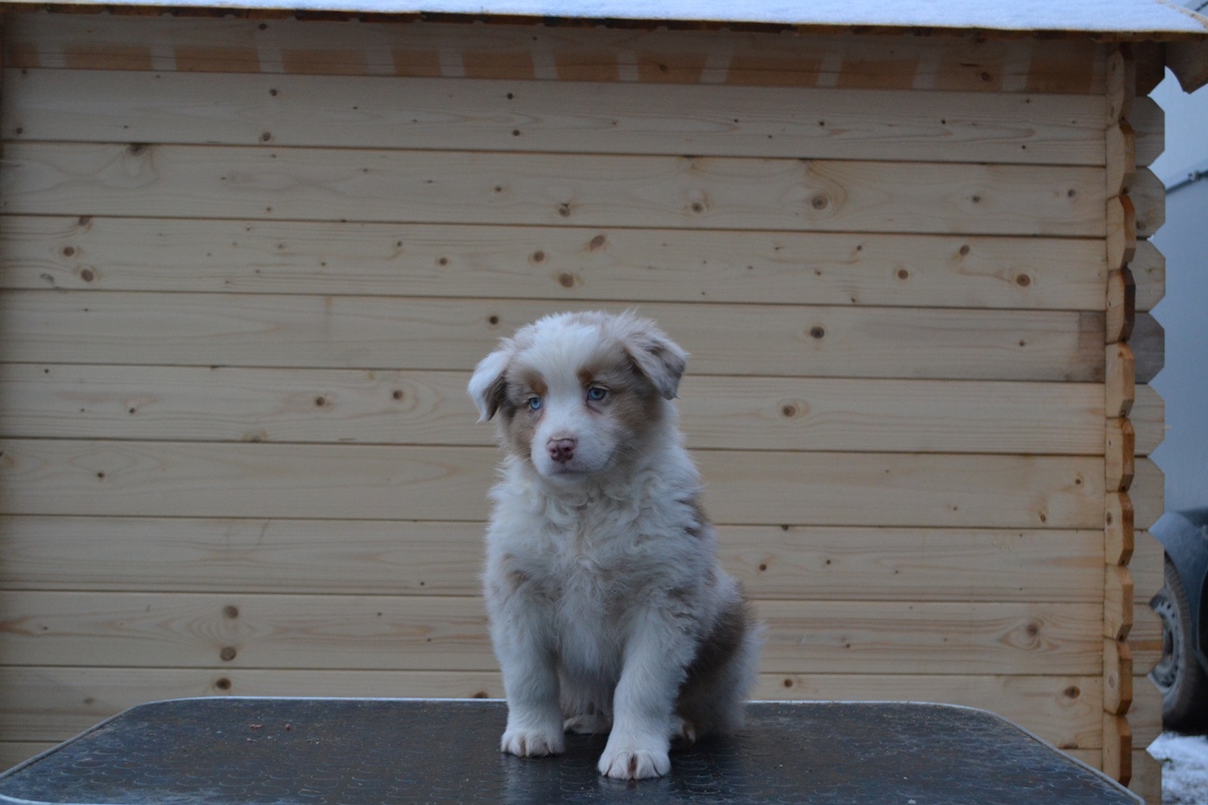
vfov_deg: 28.1
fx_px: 1611
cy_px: 402
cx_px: 604
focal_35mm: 48
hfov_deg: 41.1
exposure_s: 1/500
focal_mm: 32
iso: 1400
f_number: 4.8
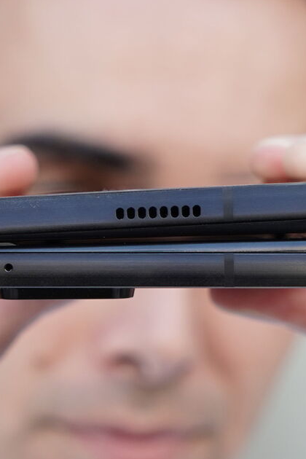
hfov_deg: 21.2
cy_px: 231
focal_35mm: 64
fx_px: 816
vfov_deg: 31.4
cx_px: 134
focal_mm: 42
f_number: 6.3
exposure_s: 1/250
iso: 500
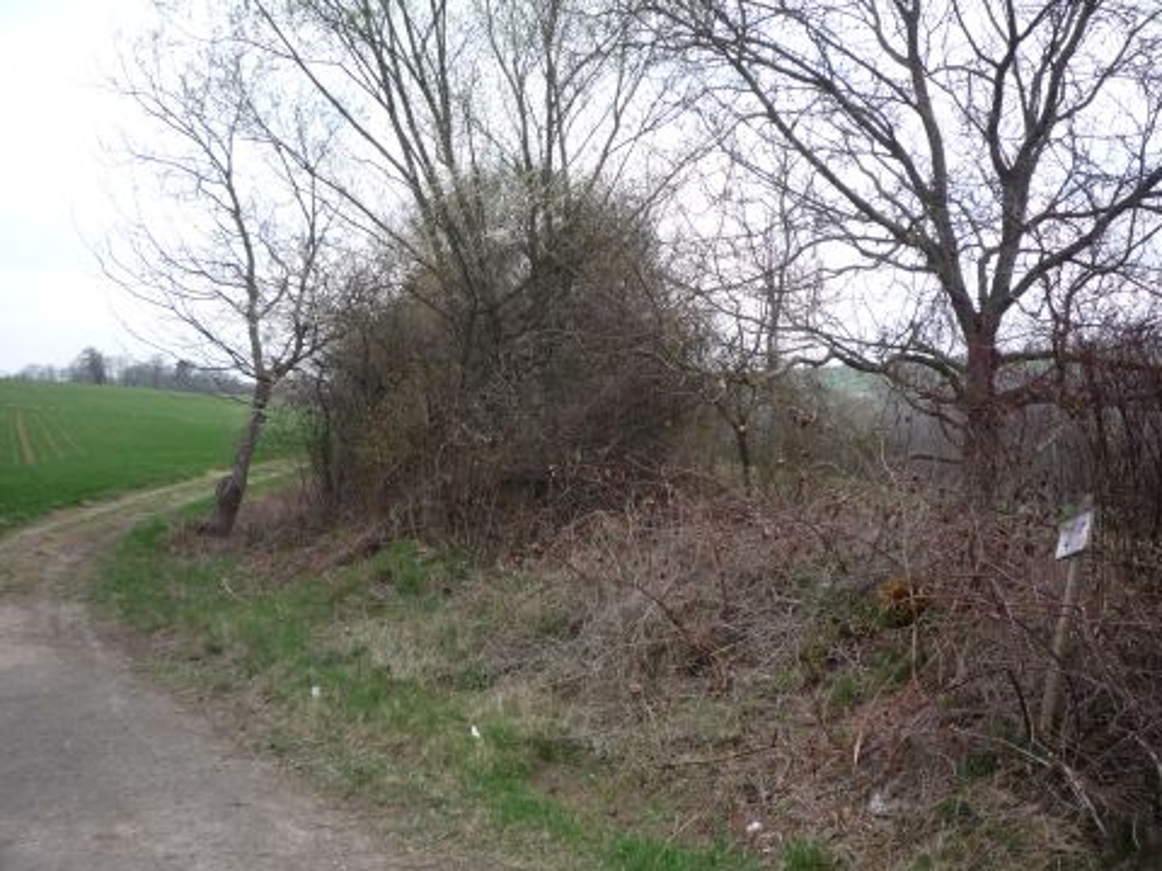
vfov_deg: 44.2
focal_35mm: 32
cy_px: 436
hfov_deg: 56.8
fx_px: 1074
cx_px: 581
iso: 200
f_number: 4
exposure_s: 1/250
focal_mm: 5.2
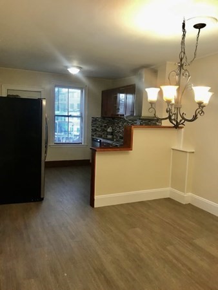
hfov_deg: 49.8
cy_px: 145
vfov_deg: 63.4
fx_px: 235
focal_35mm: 28
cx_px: 109
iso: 40
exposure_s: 1/30
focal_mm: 3.99
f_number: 1.8
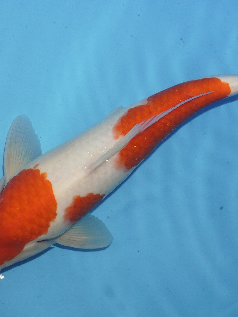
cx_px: 91
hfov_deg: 16.0
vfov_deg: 21.3
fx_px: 843
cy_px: 160
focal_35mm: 92
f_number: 5
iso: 800
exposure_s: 1/160
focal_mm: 42
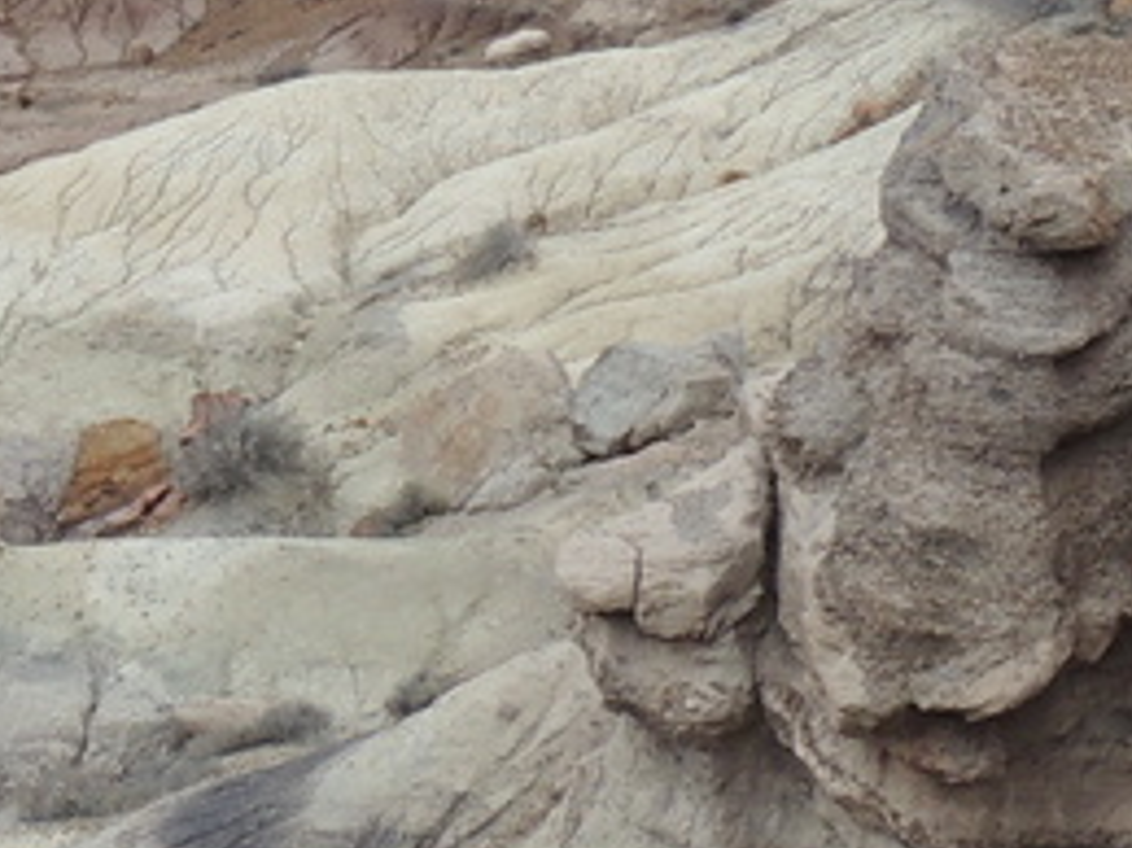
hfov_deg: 9.8
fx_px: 6472
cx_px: -441
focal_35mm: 198
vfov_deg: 7.5
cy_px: 424
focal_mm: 7.1
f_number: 3.3
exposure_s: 1/500
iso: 100
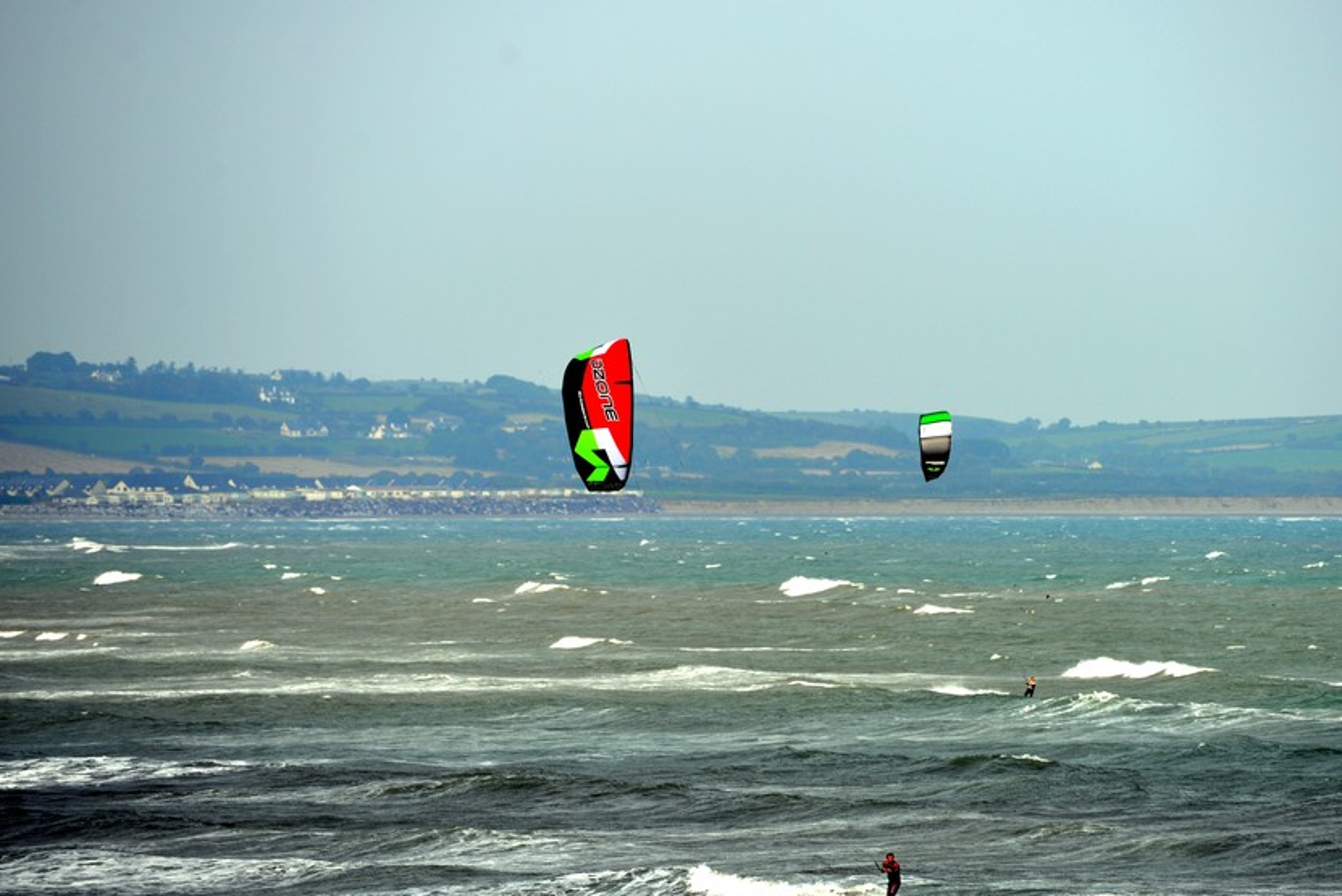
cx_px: 809
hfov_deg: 7.6
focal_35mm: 271
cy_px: 425
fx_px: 10107
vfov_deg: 5.1
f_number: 5.6
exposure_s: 1/500
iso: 100
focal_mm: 220
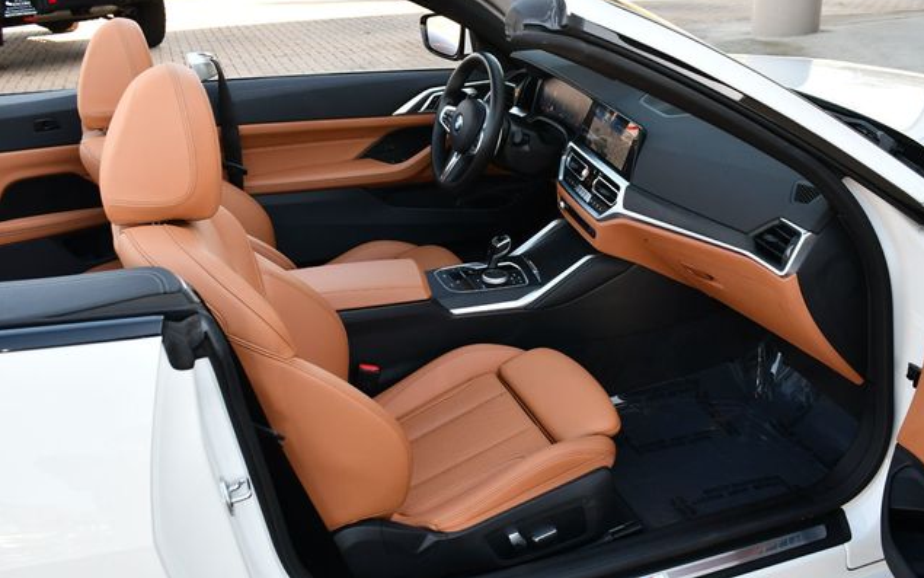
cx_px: 464
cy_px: 307
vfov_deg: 34.4
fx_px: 932
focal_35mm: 37
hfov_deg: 52.7
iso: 400
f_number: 4.5
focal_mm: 18
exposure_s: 1/250
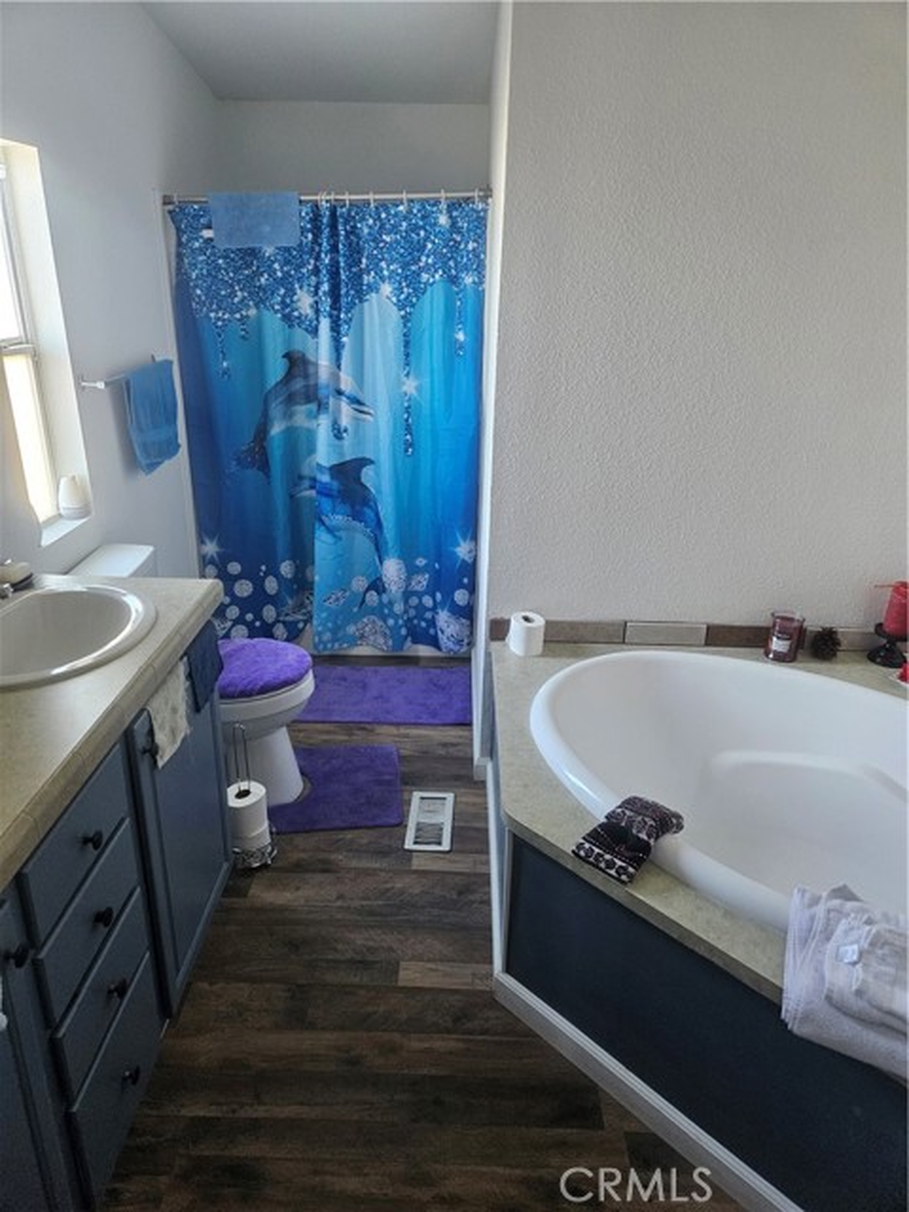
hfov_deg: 58.9
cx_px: 454
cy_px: 606
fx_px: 805
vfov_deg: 73.9
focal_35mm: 23
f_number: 1.8
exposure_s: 1/120
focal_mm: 5.4
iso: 500
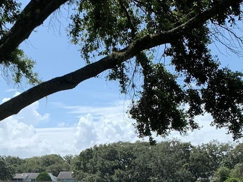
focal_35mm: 73
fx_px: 512
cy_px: 178
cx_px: 48
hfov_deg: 26.2
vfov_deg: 19.6
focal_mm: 4.25
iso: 25
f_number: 1.8
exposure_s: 1/1748
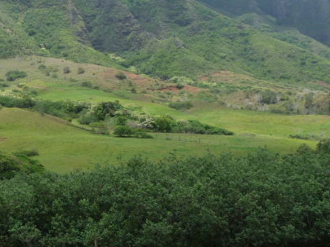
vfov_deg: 20.5
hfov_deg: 25.4
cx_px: -33
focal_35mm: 71
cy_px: 60
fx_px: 677
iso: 100
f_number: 3.3
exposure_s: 1/800
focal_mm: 4.7
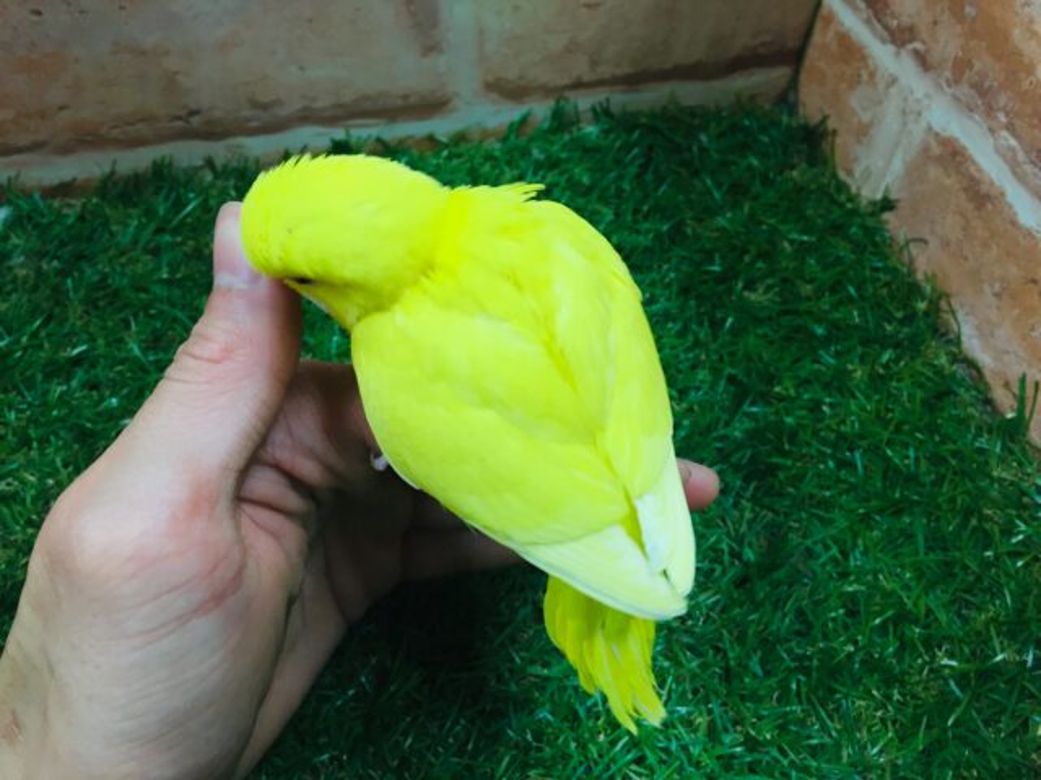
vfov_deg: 48.2
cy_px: 390
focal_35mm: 29
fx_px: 872
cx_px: 520
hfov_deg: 61.7
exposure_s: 1/30
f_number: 2.2
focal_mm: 4.15
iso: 40
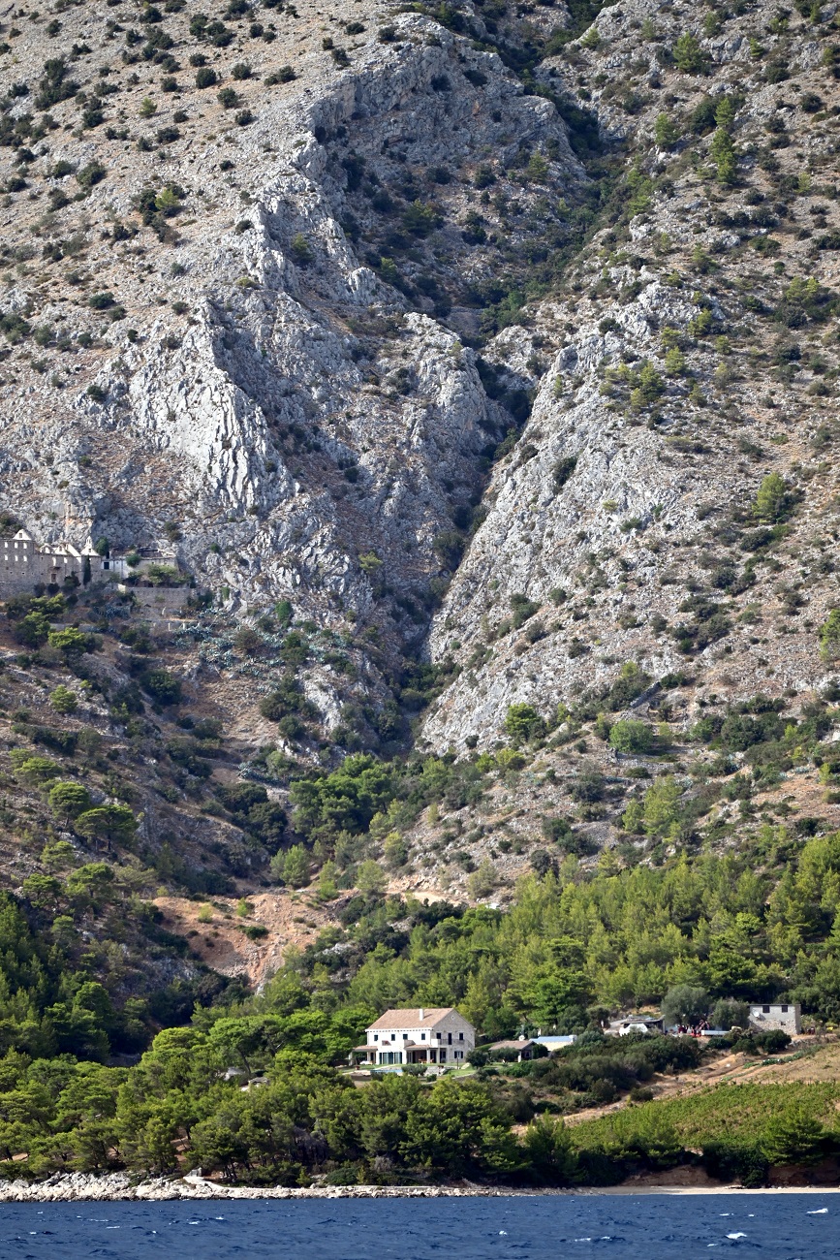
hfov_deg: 5.1
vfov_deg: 7.6
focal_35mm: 270
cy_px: 630
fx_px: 9447
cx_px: 420
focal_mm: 270
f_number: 5.6
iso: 280
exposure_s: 1/1000
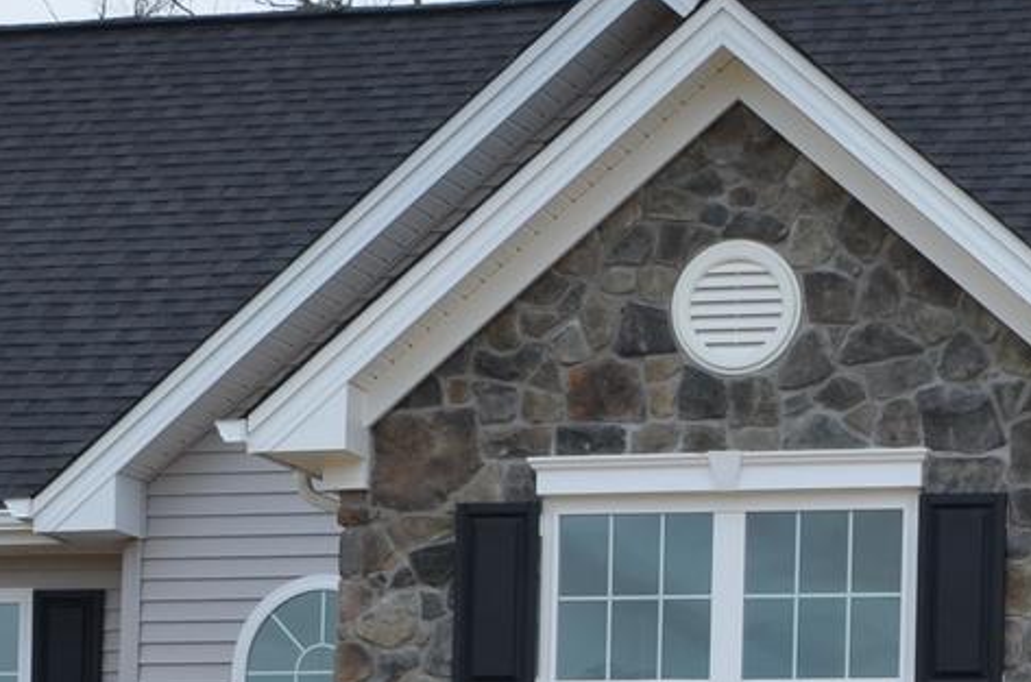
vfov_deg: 8.5
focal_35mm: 156
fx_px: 4457
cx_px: 848
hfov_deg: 13.1
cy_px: 1107
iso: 200
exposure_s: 1/200
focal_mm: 24
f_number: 7.1
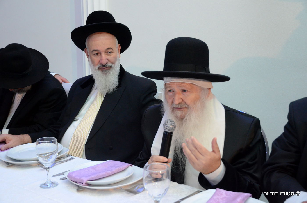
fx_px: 434
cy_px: 102
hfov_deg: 39.0
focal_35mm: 51
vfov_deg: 26.4
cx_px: 154
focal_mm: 34
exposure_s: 1/80
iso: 3200
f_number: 4.5
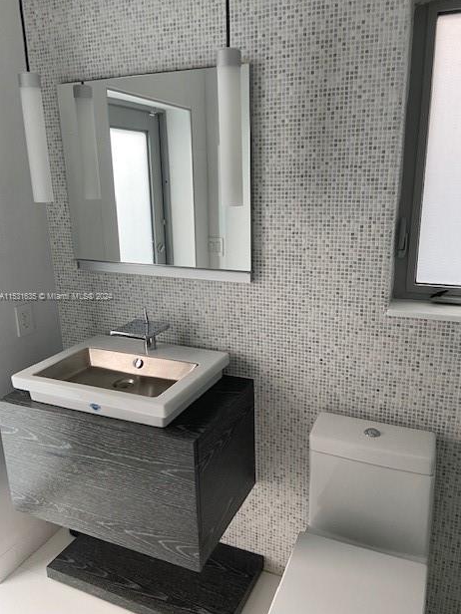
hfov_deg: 51.3
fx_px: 479
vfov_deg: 65.3
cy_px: 297
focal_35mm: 27
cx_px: 237
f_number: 1.8
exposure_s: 1/60
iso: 125
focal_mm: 4.25
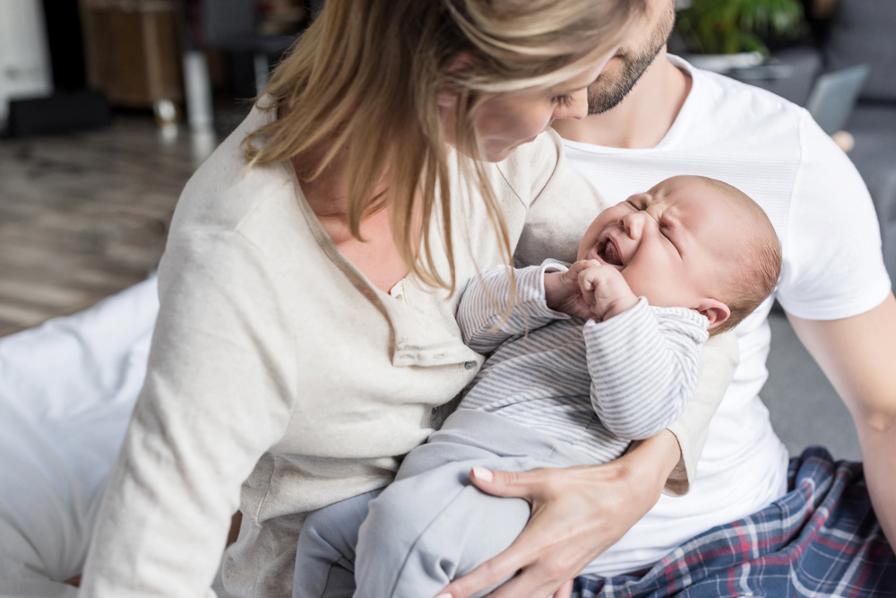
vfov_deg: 27.0
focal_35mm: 50
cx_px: 448
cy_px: 299
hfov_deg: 39.6
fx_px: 1245
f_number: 3.5
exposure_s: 1/160
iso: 250
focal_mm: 50
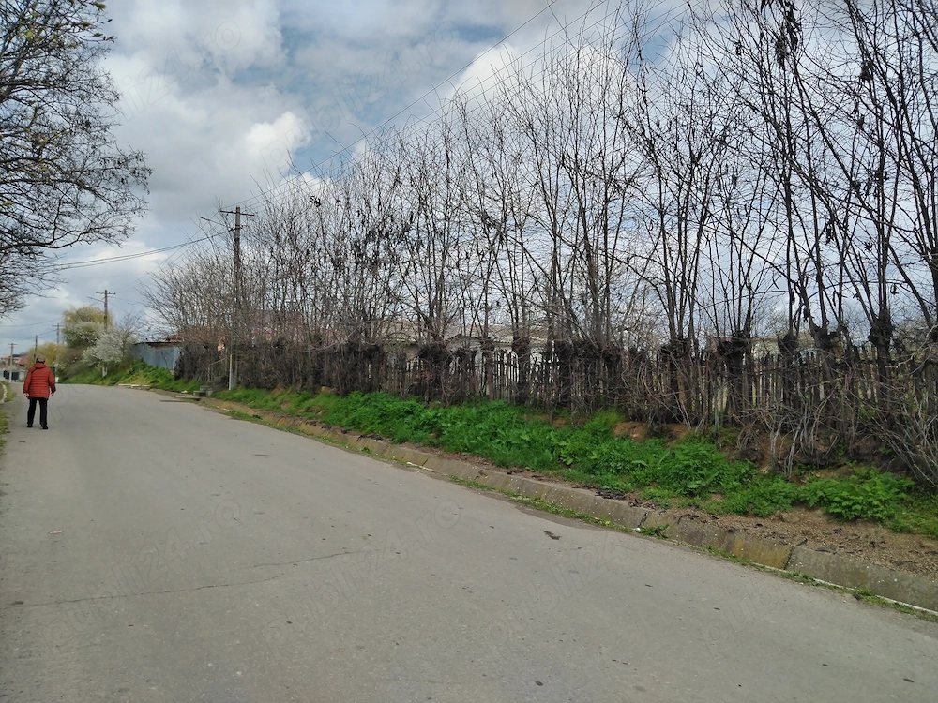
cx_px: 469
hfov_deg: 67.3
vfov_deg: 53.1
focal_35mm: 26
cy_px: 352
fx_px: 705
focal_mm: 4.25
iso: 100
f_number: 1.8
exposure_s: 1/1600
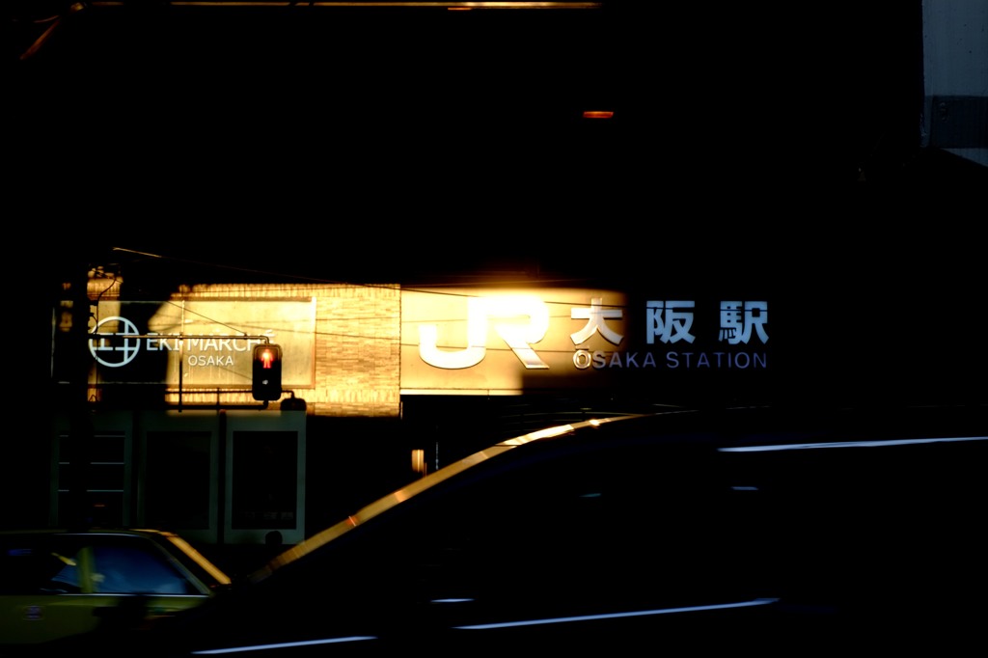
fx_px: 2058
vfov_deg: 18.2
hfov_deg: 27.0
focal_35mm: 75
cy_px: 329
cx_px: 494
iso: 200
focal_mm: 50
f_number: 10
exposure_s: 1/90
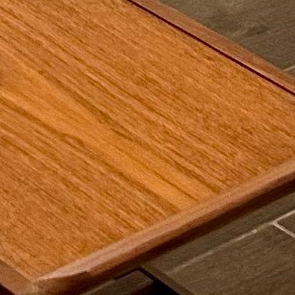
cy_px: -735
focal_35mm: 220
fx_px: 2121
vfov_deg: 6.8
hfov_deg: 7.3
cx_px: -508
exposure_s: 1/120
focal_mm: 6.86
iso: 200
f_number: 1.78
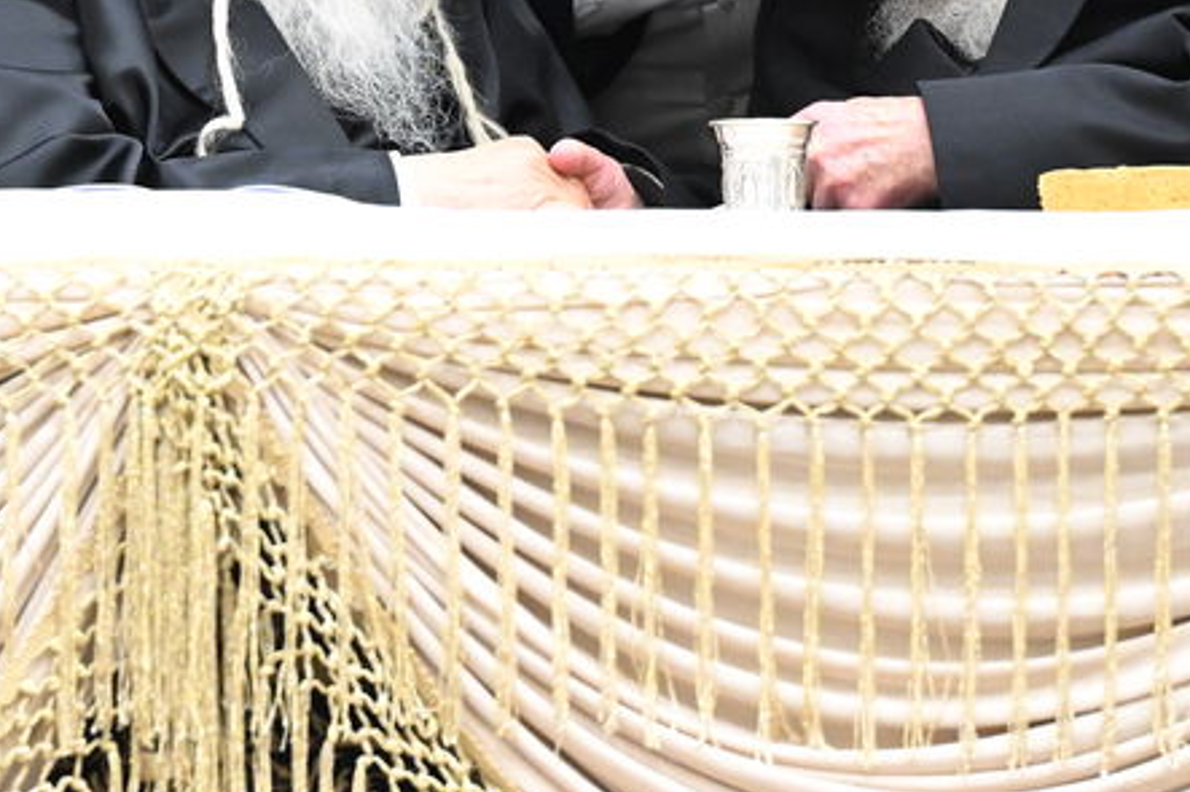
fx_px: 16719
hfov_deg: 4.1
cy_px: -195
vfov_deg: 2.7
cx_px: 749
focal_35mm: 506
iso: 5000
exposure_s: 1/400
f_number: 4.5
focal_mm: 160
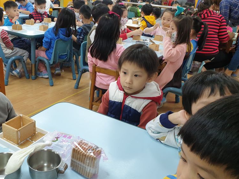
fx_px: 228
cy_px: 108
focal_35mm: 33
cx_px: 93
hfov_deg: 54.8
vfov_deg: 42.7
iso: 125
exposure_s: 1/60
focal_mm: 4.3
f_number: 2.4
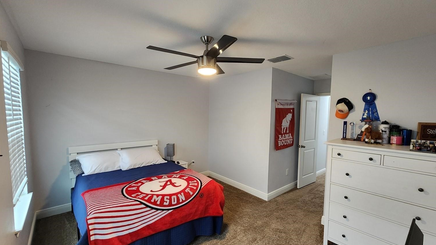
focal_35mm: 15
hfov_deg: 103.0
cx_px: 224
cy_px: 131
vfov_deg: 70.4
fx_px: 173
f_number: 2.2
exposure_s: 1/30
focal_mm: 2.2
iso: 320
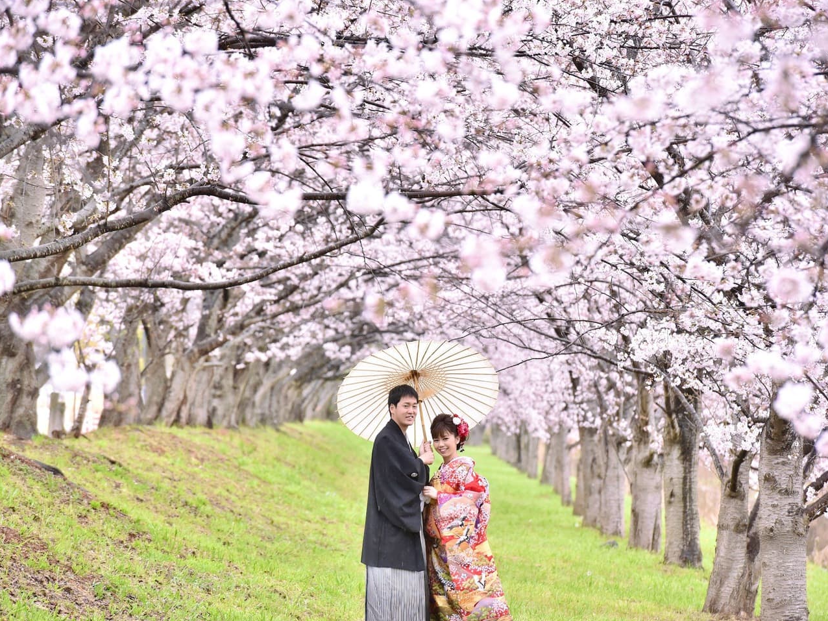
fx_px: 5191
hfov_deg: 9.1
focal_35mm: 217
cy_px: 311
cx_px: 430
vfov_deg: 6.8
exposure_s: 1/320
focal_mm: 200
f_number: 8
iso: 2000
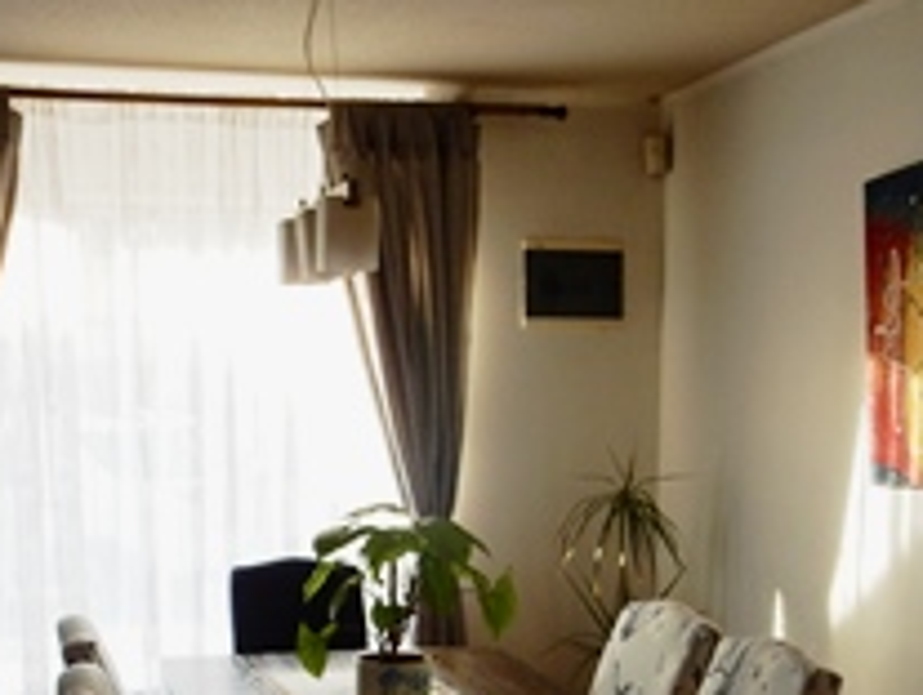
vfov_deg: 26.5
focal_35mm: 54
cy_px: 570
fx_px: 1442
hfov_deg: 35.5
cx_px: 424
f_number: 3.7
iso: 125
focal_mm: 4.5
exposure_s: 1/80
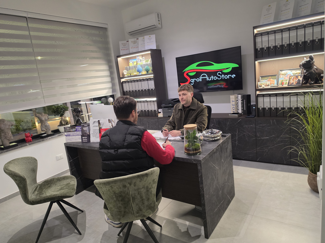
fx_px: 216
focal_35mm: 23
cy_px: 122
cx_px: 162
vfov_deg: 58.9
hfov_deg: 73.9
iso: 320
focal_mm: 6.5
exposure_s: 1/100
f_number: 1.4
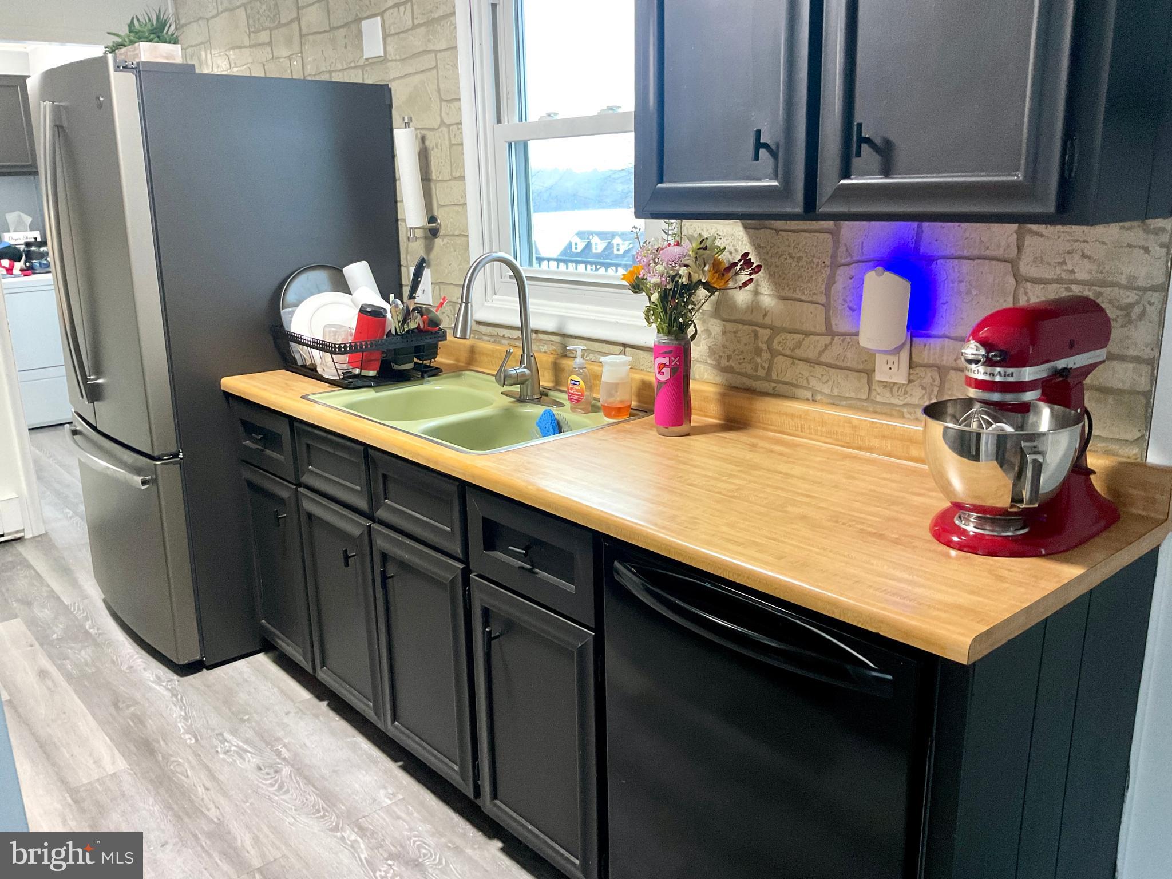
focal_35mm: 29
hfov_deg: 61.7
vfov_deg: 48.2
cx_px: 586
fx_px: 982
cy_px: 440
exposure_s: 1/40
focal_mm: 3
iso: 200
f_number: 1.8
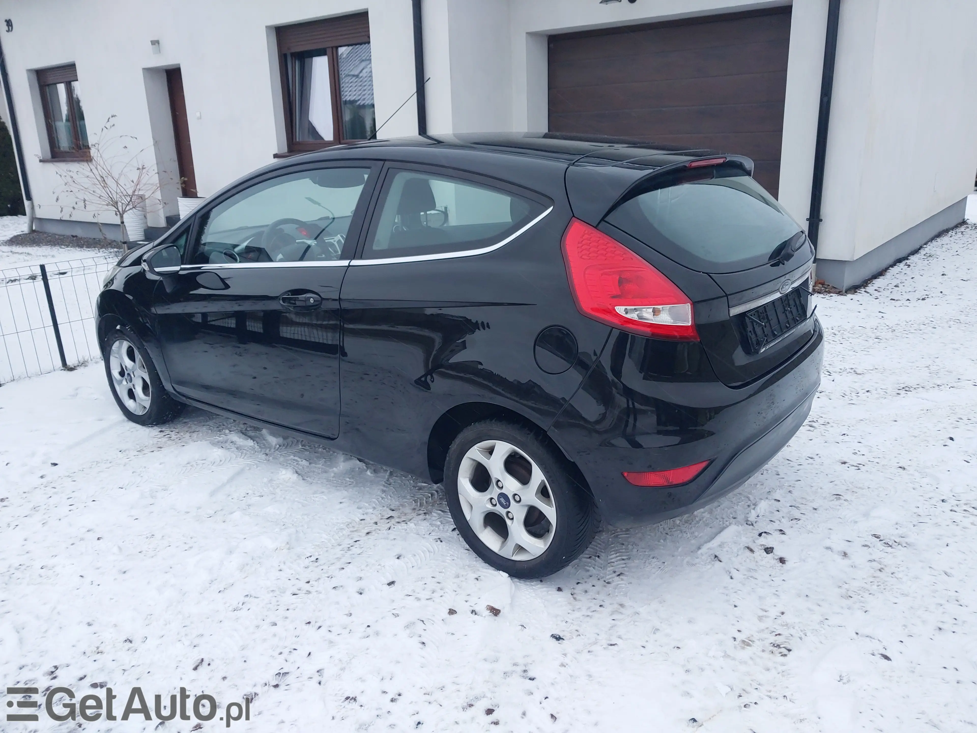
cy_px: 366
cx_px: 488
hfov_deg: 60.0
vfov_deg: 46.8
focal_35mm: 30
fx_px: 847
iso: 64
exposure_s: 1/60
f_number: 1.8
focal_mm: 4.6
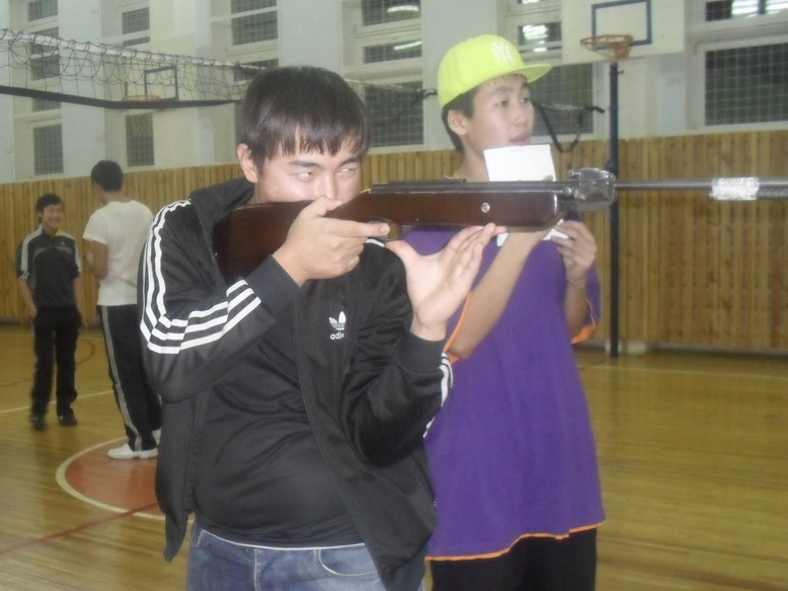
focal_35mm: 48
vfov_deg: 30.1
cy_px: 364
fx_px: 1092
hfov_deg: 39.3
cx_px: 281
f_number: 3.2
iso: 320
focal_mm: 6.3
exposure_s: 1/45
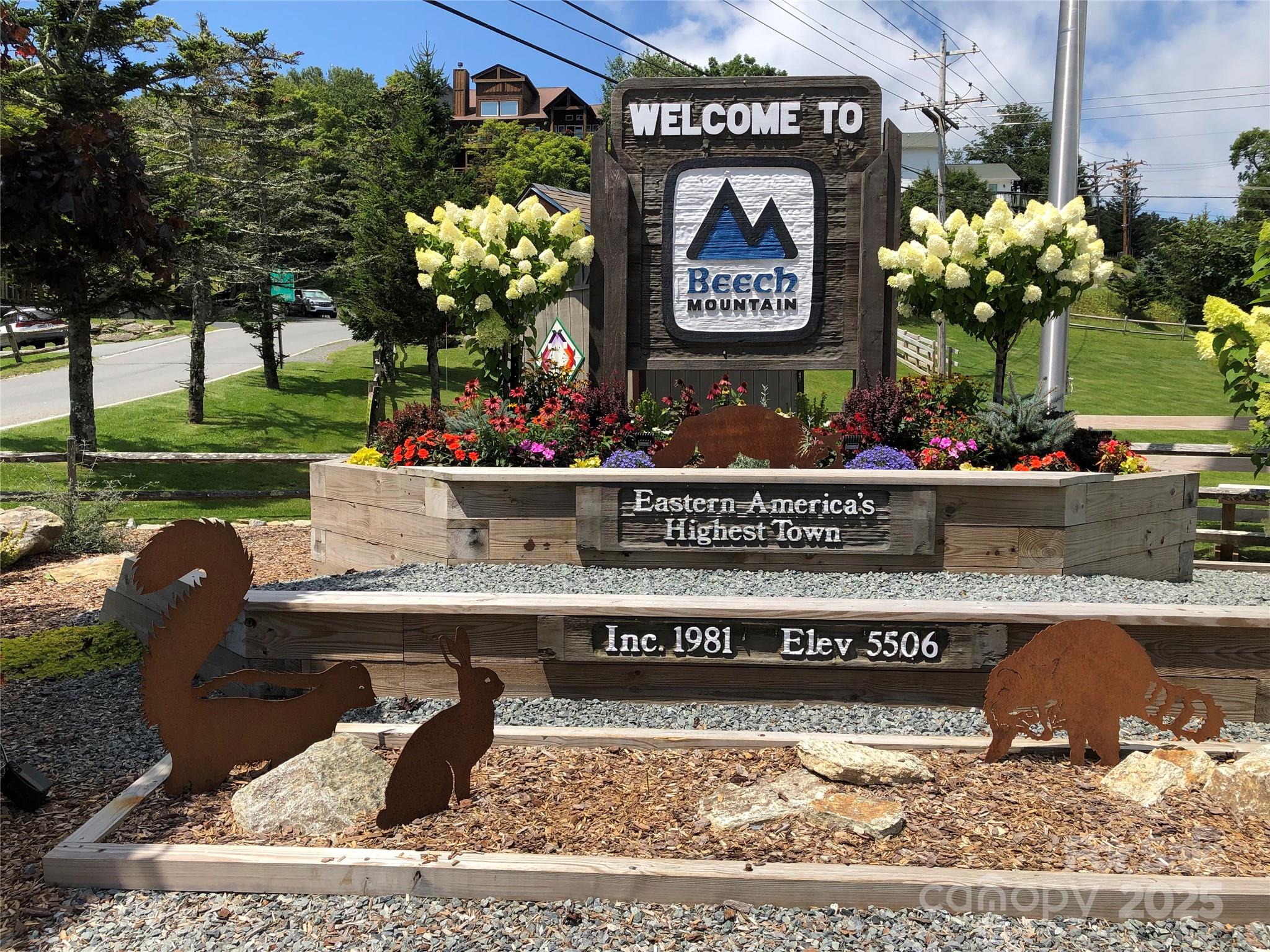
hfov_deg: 63.4
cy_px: 476
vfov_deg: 49.7
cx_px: 635
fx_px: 1027
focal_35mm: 28
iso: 20
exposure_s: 1/1946
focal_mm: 3.99
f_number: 1.8
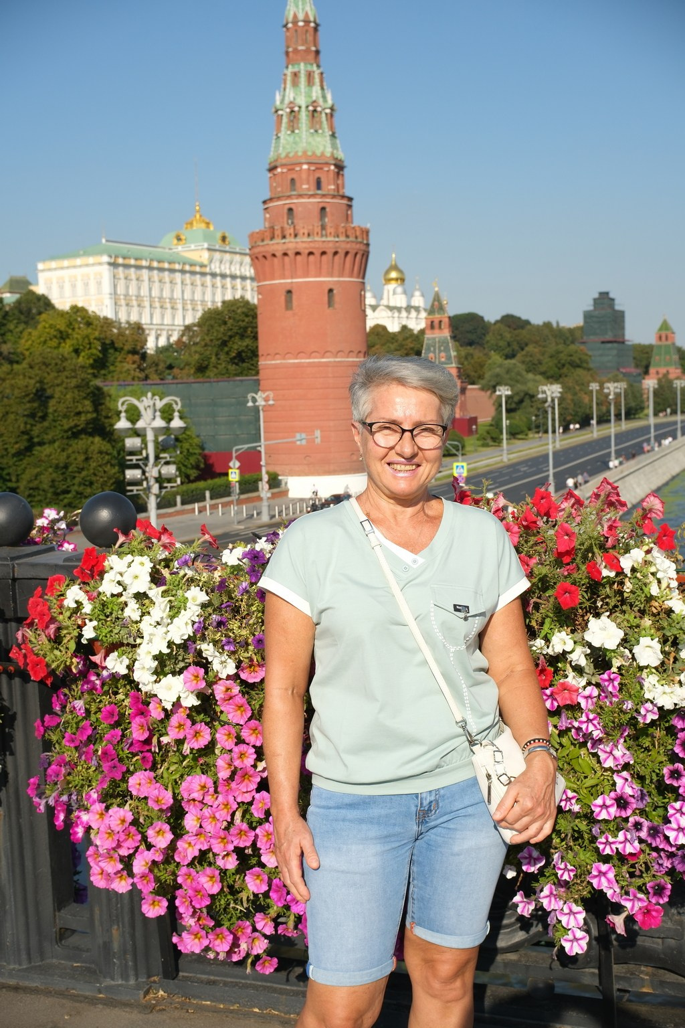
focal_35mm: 41
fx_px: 1170
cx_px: 342
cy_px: 514
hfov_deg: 32.6
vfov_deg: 47.4
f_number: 8
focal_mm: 27
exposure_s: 1/450
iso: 160
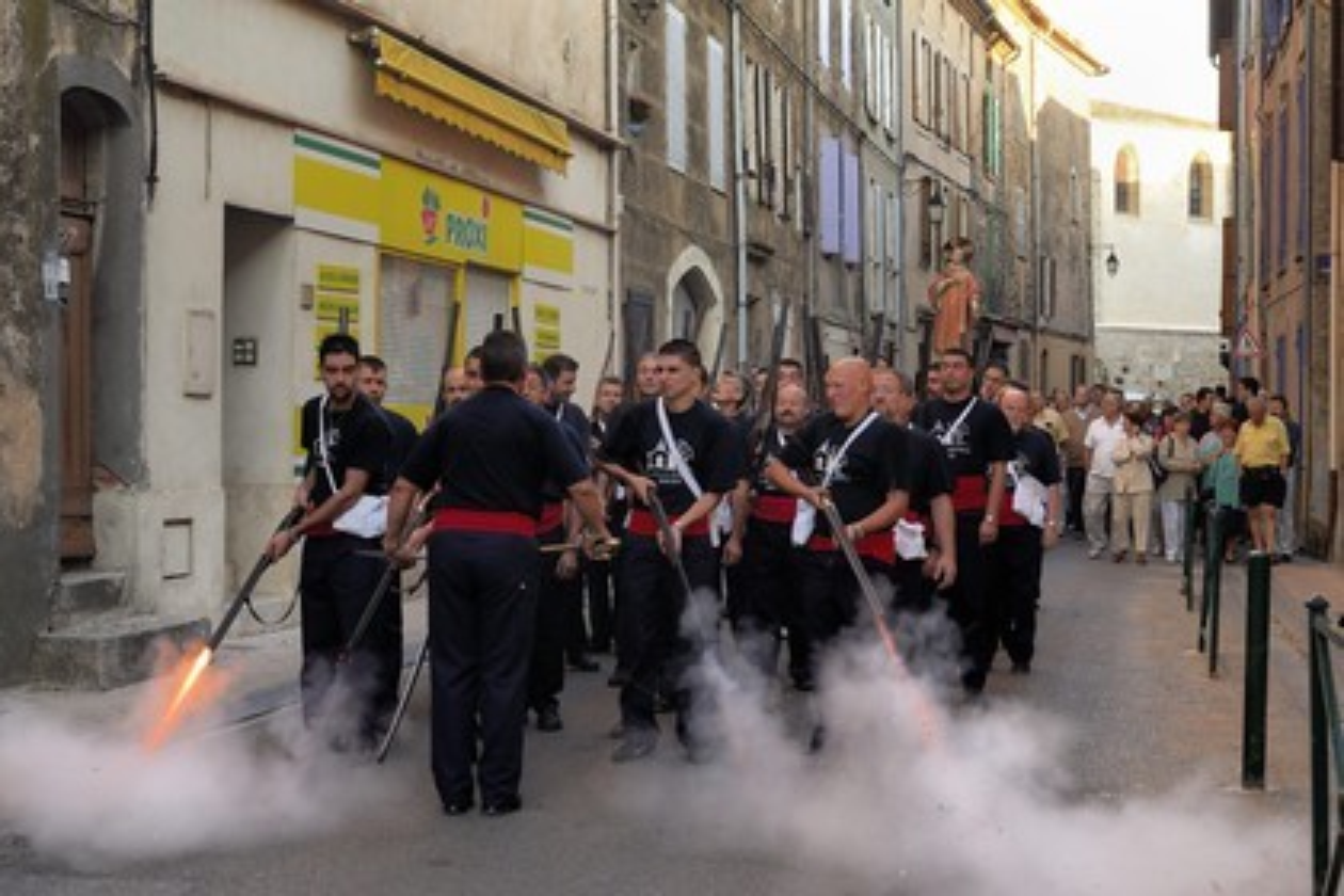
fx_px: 2240
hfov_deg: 33.4
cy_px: 448
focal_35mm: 60
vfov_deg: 22.6
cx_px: 672
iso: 200
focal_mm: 40
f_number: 5.6
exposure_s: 1/45
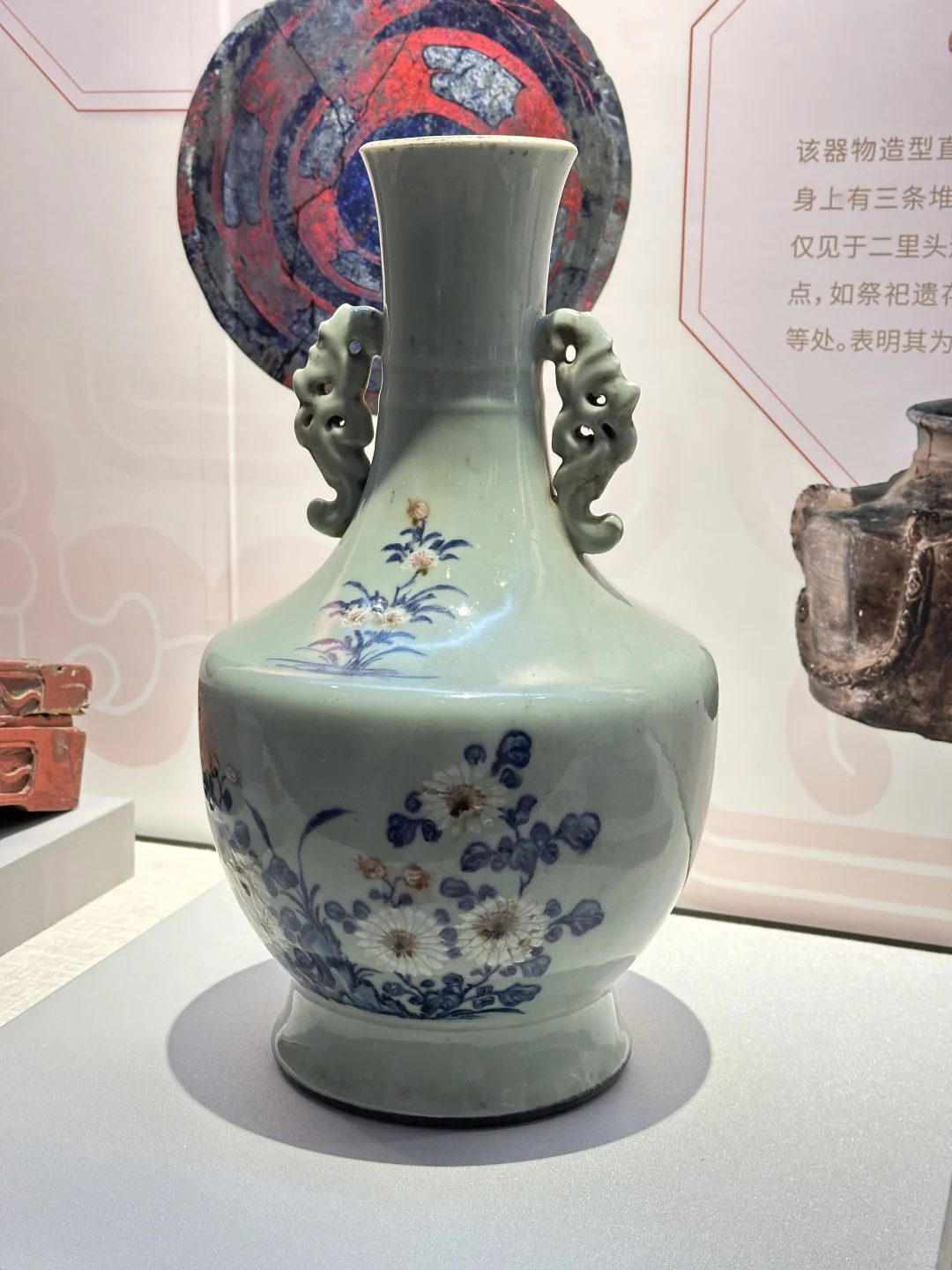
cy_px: 635
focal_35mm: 48
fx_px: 1760
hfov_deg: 30.3
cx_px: 476
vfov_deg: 39.7
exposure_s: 1/50
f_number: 1.78
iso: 200
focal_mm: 6.86
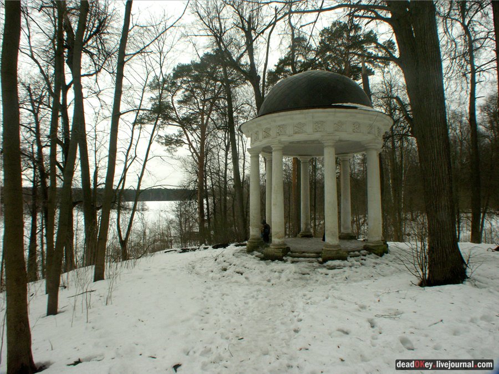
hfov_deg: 52.6
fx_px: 505
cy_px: 187
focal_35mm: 35
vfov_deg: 40.7
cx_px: 250
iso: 200
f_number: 7.1
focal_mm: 8.9
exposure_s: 1/210
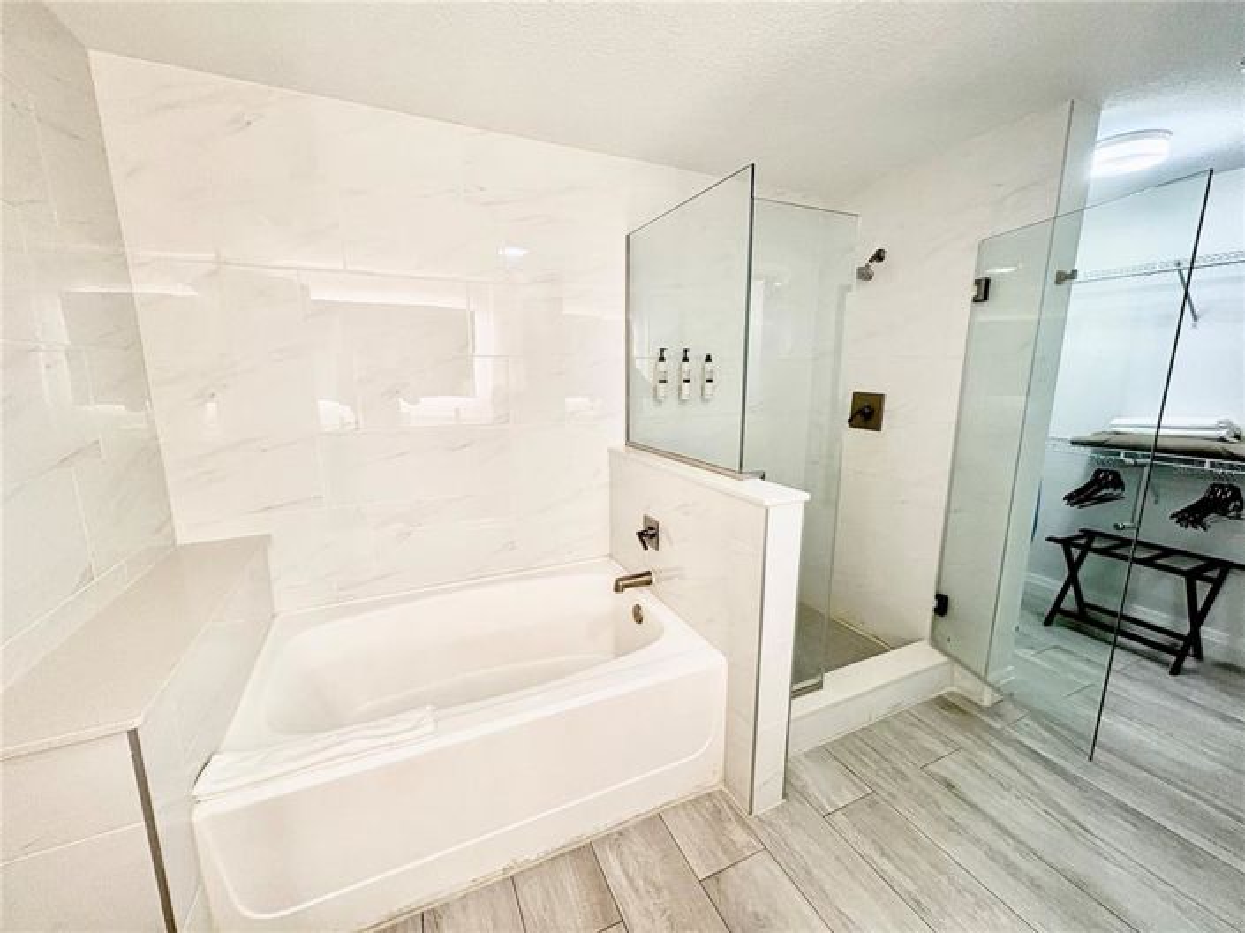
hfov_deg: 102.1
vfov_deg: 85.6
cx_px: 622
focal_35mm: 14
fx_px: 503
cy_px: 466
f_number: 2.2
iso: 200
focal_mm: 2.22
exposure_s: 1/60
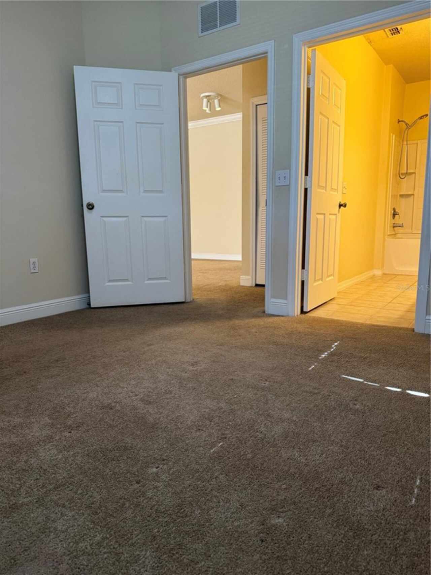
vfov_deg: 71.6
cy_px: 288
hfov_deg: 56.8
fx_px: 398
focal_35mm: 24
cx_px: 216
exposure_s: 1/60
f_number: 1.78
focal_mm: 6.76
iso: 200
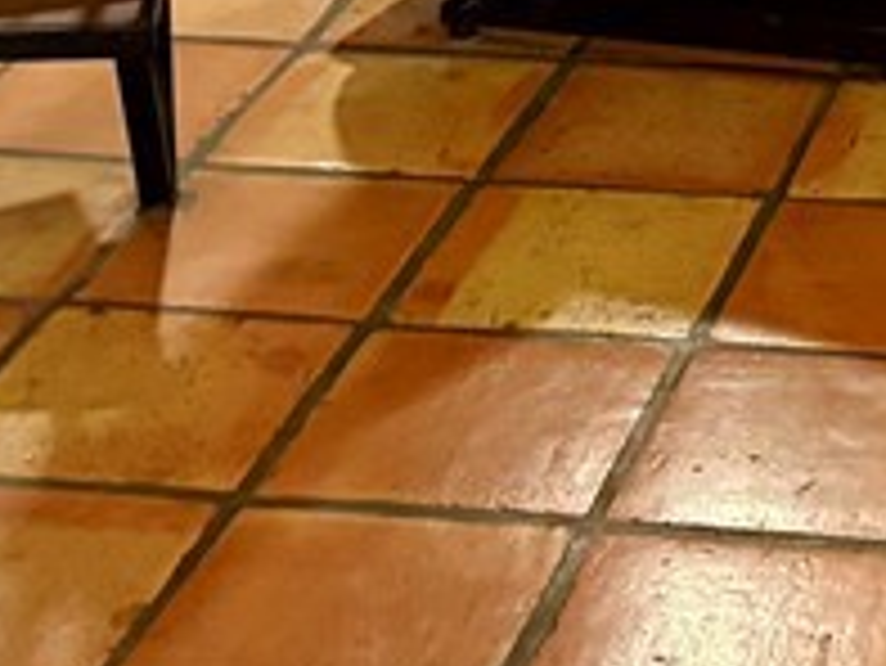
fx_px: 3457
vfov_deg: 10.0
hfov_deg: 14.2
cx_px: 1039
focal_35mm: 135
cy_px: -747
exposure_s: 1/40
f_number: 1.6
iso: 320
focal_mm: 5.96
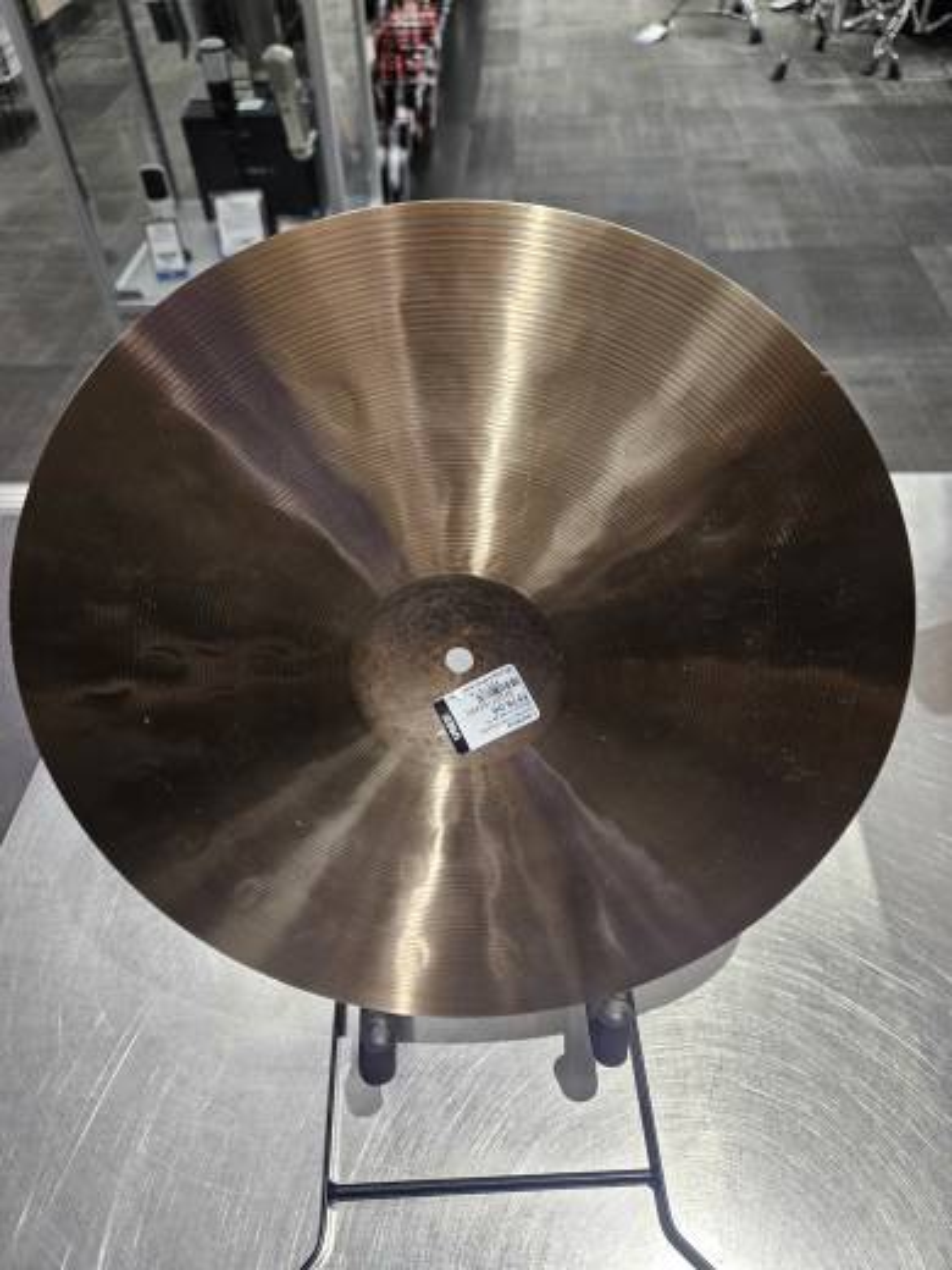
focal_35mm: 23
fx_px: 843
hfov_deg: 58.9
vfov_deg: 73.9
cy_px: 635
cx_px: 476
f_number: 1.8
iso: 250
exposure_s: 1/60
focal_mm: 5.4
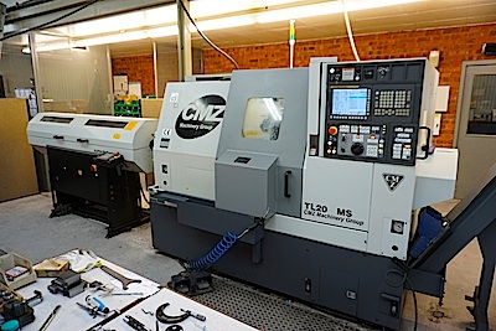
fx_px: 331
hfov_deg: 73.7
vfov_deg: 53.2
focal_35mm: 24
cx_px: 248
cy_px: 166
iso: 200
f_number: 3.5
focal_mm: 16
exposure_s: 1/25
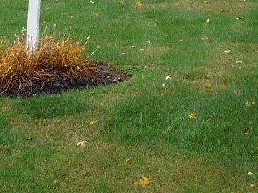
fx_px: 954
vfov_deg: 11.2
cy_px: -69
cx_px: 113
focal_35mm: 128
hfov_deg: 15.4
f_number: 2.8
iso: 100
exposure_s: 1/400
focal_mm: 4.4
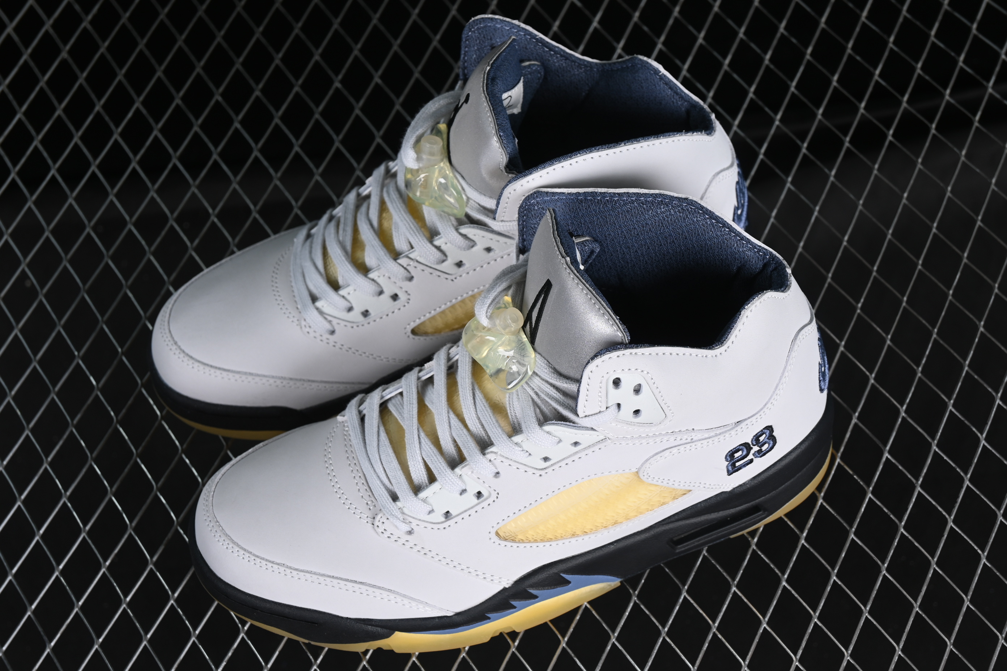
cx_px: 504
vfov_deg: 18.2
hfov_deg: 27.0
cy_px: 336
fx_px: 2098
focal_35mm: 75
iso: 160
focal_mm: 50
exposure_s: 1/60
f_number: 7.1
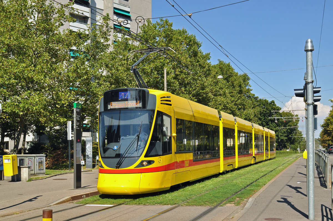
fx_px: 443
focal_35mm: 48
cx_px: 166
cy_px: 110
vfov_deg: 28.0
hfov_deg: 41.2
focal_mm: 32
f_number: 10
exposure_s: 1/400
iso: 200
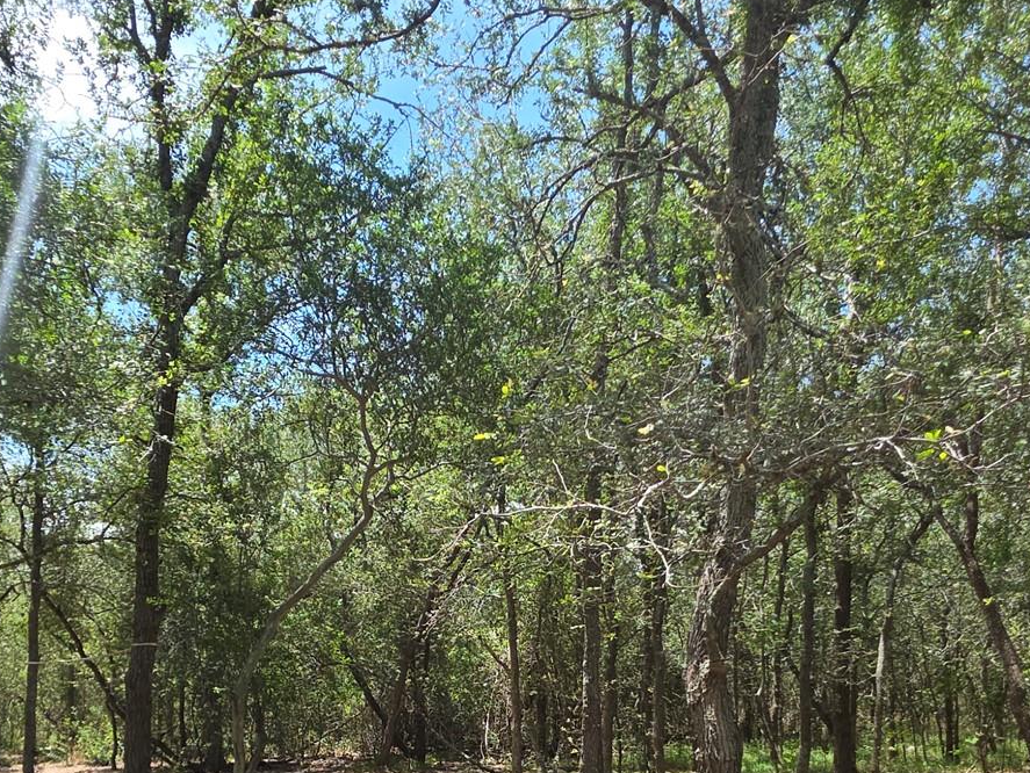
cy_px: 687
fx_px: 893
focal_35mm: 30
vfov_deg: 43.1
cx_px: 466
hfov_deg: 59.8
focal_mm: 2.2
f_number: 1.9
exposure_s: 1/694
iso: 40
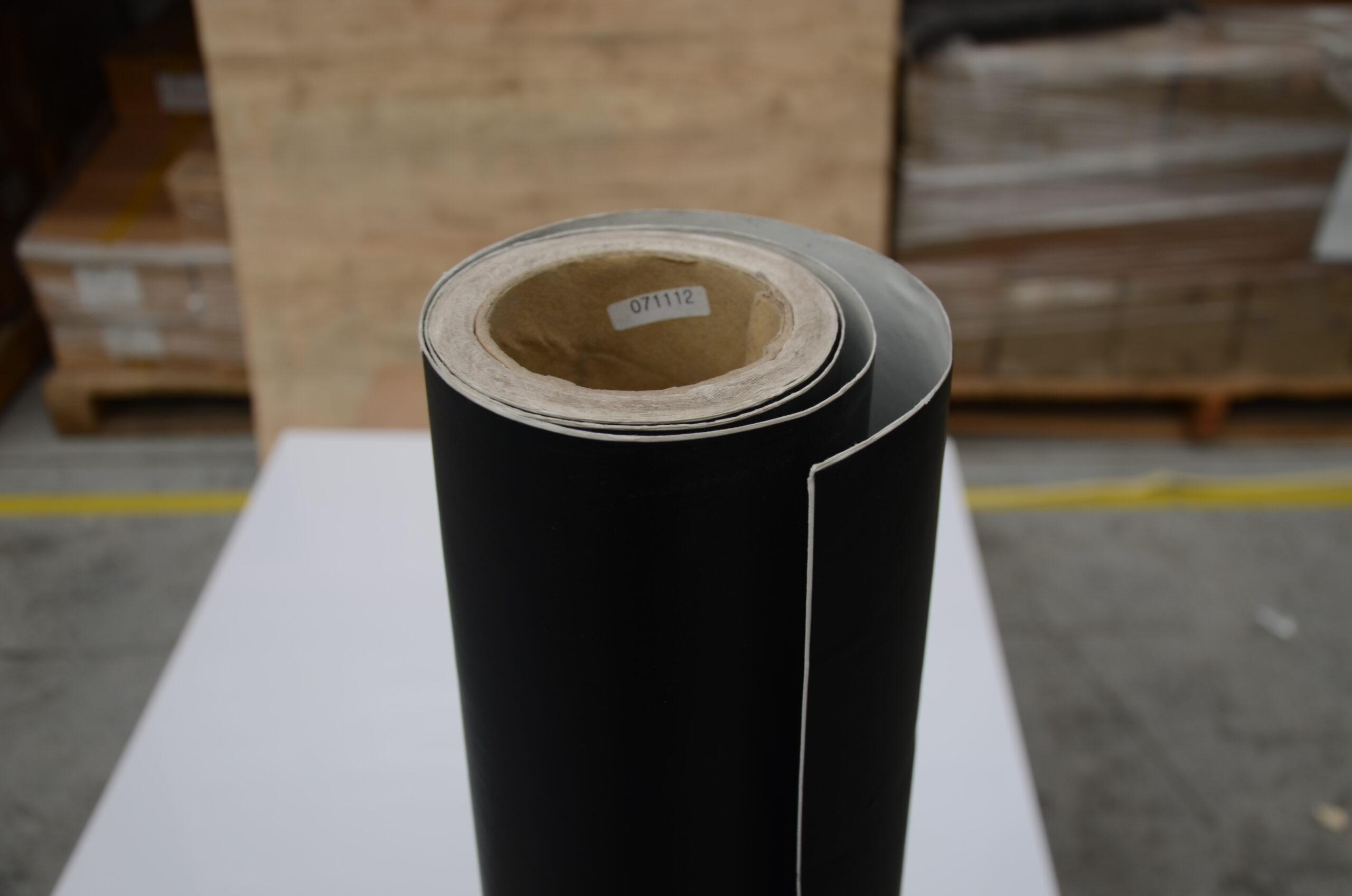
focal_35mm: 38
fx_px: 1406
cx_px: 676
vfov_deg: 35.3
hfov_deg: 51.4
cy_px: 448
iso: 100
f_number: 4
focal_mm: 25
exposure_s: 1/25
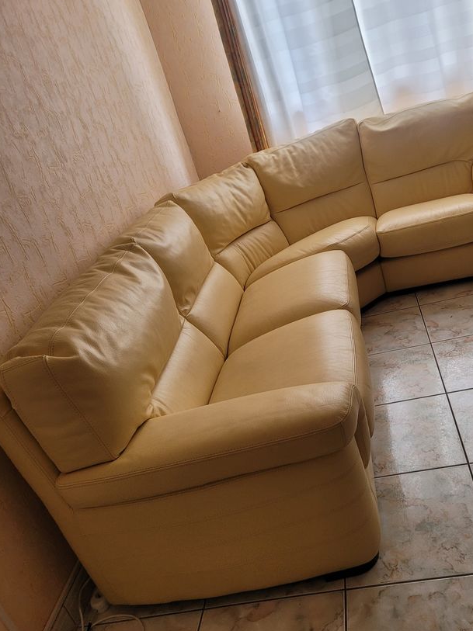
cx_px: 283
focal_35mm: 32
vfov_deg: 56.8
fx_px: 583
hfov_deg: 43.9
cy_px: 301
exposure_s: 1/100
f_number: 1.8
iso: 125
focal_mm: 5.4
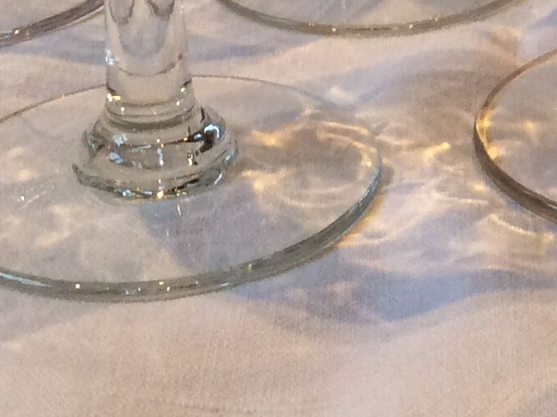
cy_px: -127
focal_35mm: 123
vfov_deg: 11.7
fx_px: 1977
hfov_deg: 15.8
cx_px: 546
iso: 100
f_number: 2.4
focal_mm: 3.3
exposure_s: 1/25
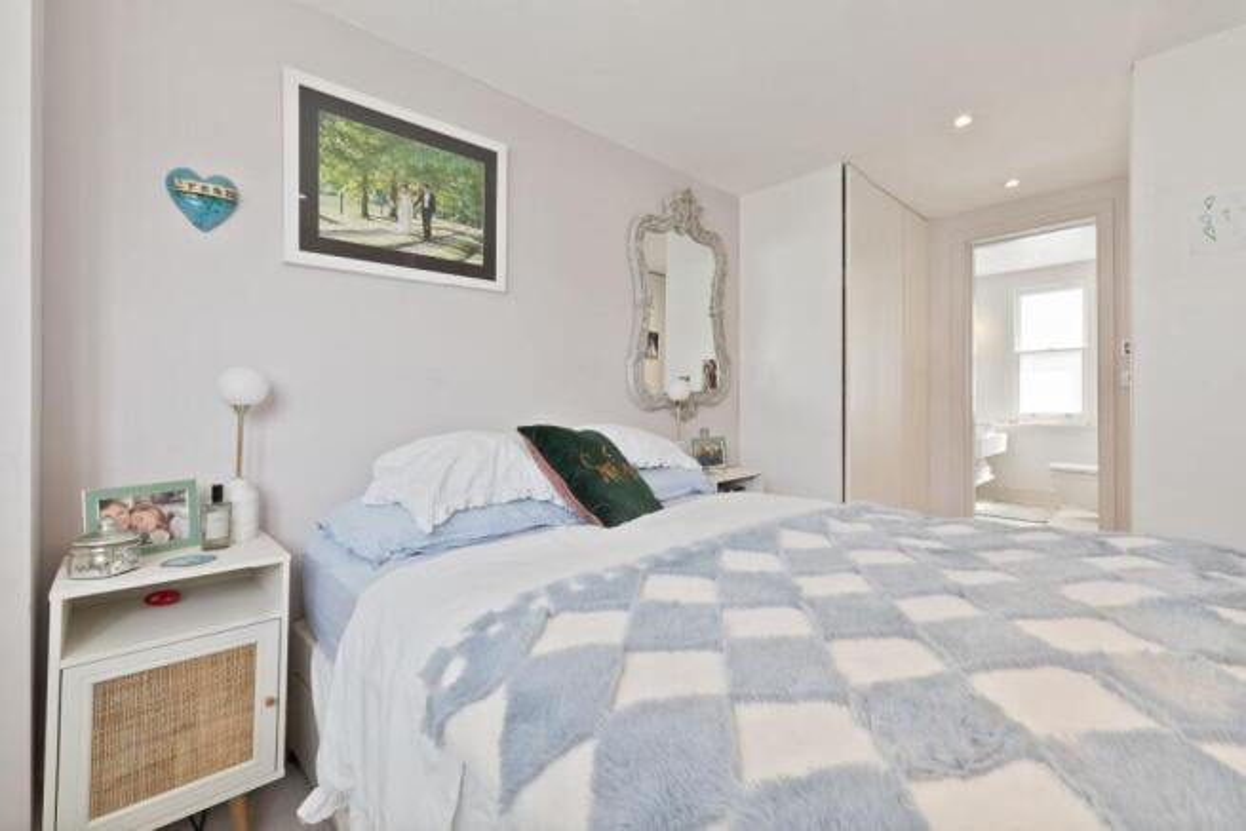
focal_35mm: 15
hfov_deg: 100.4
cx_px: 623
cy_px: 416
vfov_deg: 77.4
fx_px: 519
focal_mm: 10
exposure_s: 1/1.25
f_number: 11
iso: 200
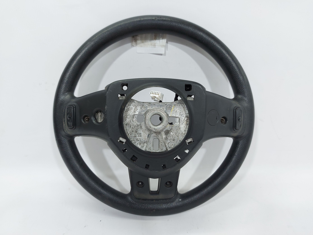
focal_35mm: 24
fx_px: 217
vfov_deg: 56.8
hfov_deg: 71.6
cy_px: 118
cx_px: 156
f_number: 1.8
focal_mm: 5.23
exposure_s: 1/50
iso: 50
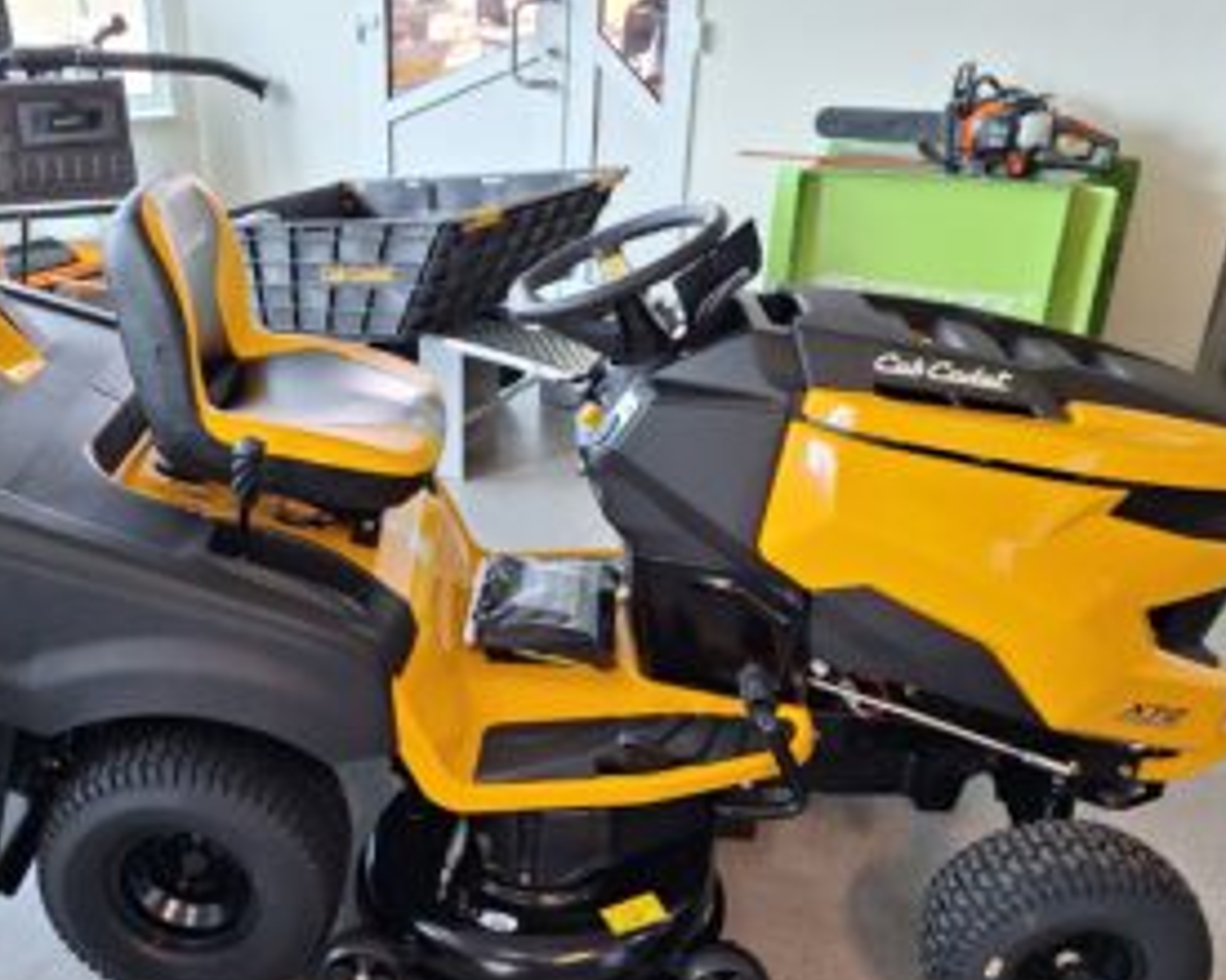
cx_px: 410
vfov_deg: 43.1
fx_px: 1234
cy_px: 601
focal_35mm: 34
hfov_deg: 51.9
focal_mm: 5.54
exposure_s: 1/50
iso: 40
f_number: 1.8
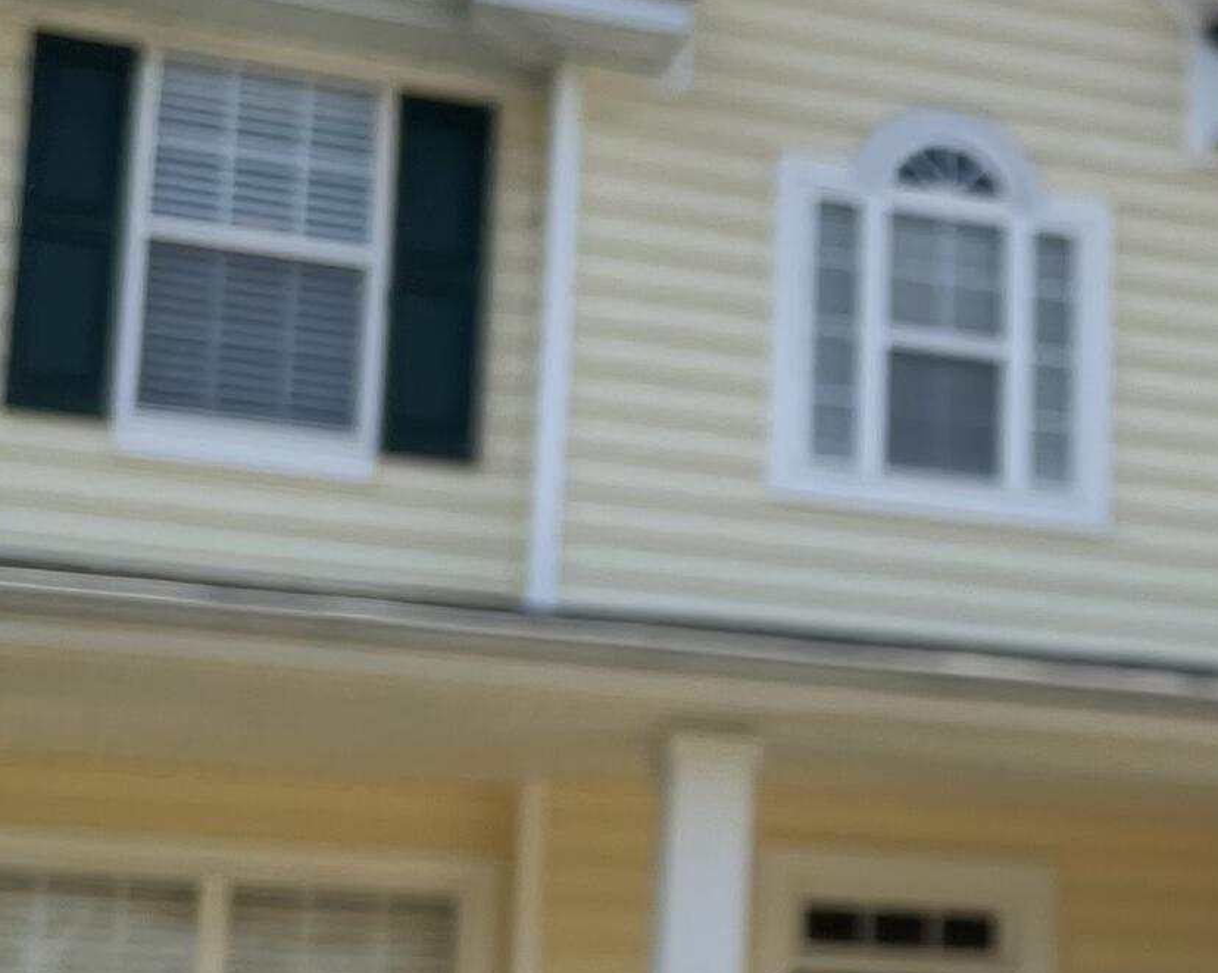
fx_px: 3316
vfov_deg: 16.6
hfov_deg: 19.8
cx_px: 1395
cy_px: 778
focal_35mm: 92
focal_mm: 4.2
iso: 32
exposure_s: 1/2681
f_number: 1.6
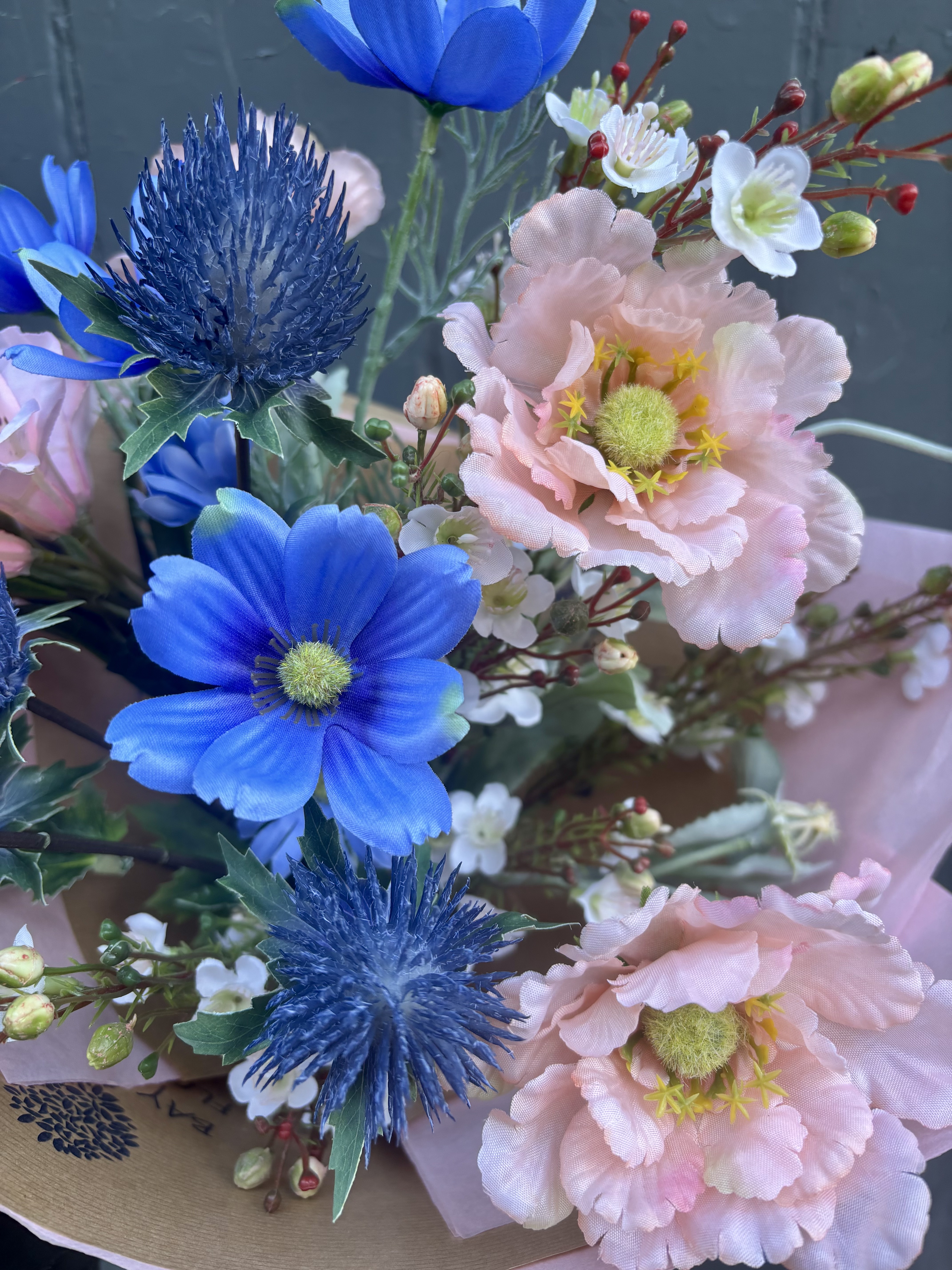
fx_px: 953
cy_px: 635
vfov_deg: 67.3
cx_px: 476
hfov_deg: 53.1
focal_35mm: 26
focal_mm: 5.96
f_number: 1.6
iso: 32
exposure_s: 1/121
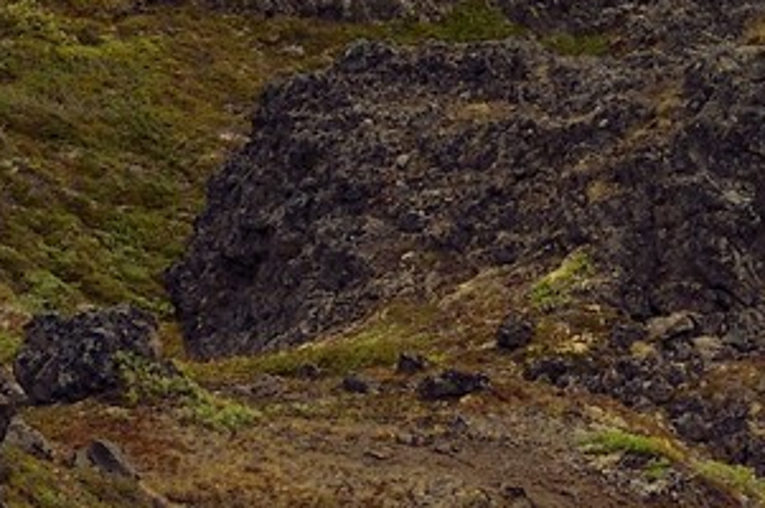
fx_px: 8809
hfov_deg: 4.8
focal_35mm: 415
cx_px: 1962
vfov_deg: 3.3
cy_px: -434
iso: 200
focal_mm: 78
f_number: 13
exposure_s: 1/320
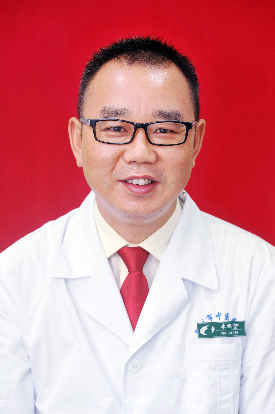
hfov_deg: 12.2
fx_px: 1285
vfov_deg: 18.3
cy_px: 207
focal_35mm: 112
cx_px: 138
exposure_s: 1/40
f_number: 6.3
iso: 1000
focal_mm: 112
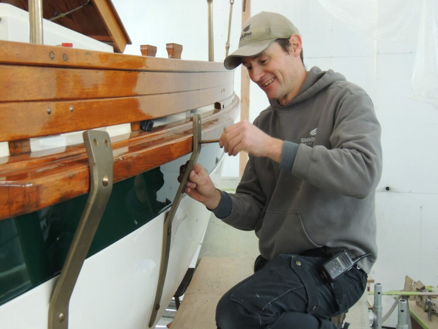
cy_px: 164
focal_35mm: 47
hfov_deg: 40.4
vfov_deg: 30.9
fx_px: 595
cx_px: 219
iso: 720
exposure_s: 1/25
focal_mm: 8.3
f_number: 3.5
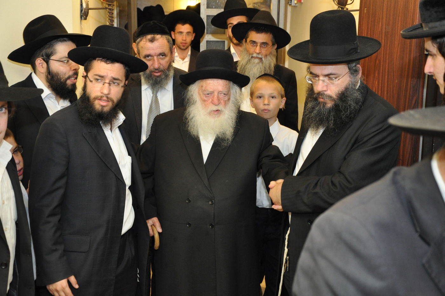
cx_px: 222
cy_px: 148
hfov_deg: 33.4
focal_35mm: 60
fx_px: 741
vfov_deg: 22.6
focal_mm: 40
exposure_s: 1/60
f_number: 5
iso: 800
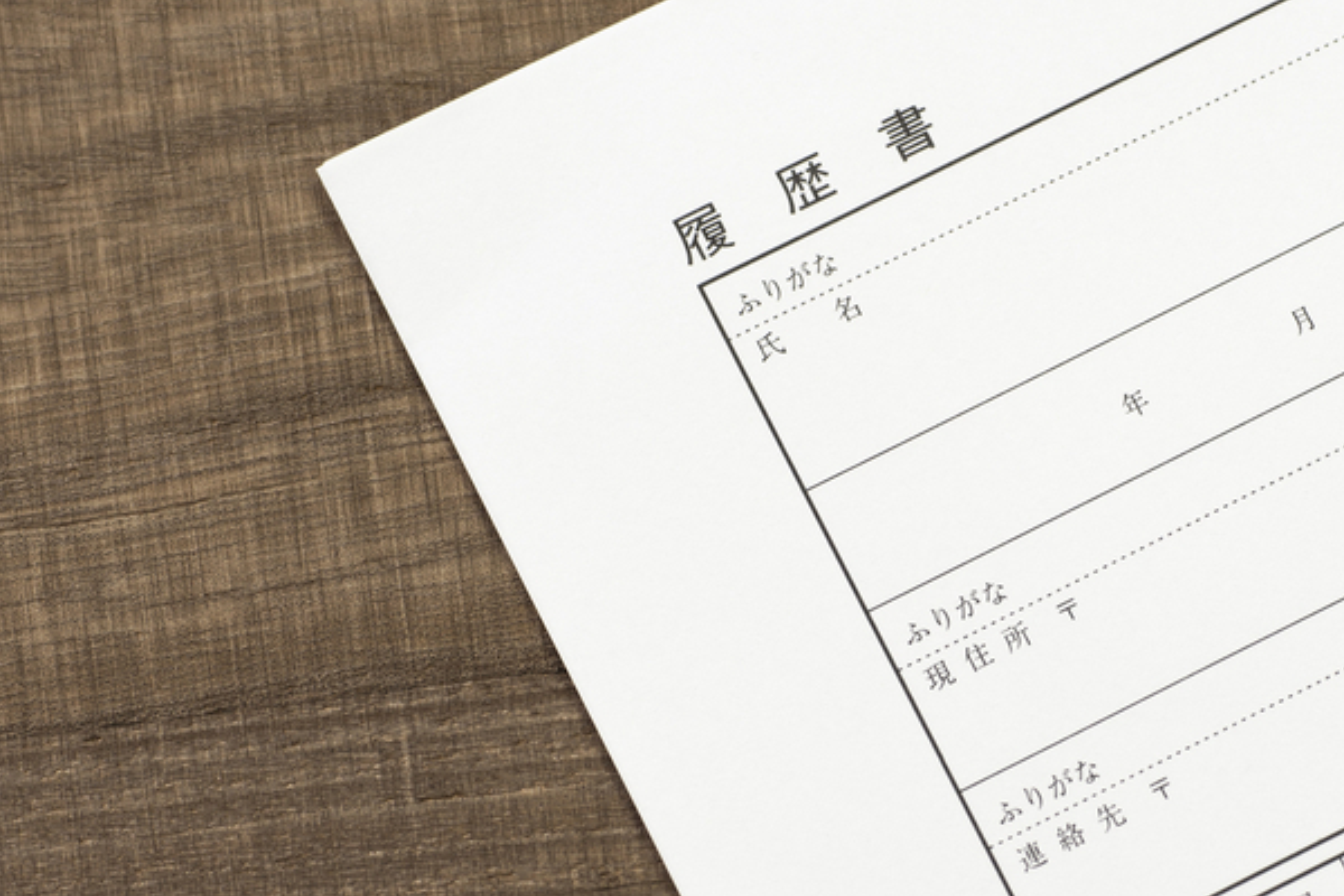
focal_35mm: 140
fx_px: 5226
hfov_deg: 14.6
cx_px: 1024
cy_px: 692
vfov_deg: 9.8
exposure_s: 1/13
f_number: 5.6
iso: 100
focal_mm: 70
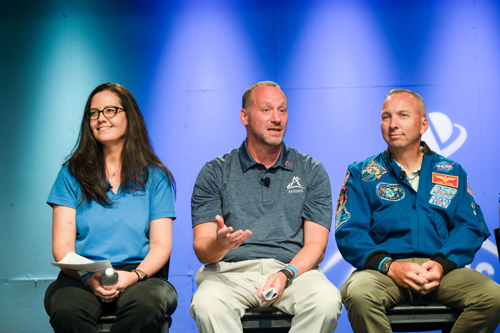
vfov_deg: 9.9
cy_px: 166
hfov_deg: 14.8
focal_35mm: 139
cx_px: 250
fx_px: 1929
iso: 1000
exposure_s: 1/250
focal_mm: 139
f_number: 5.6
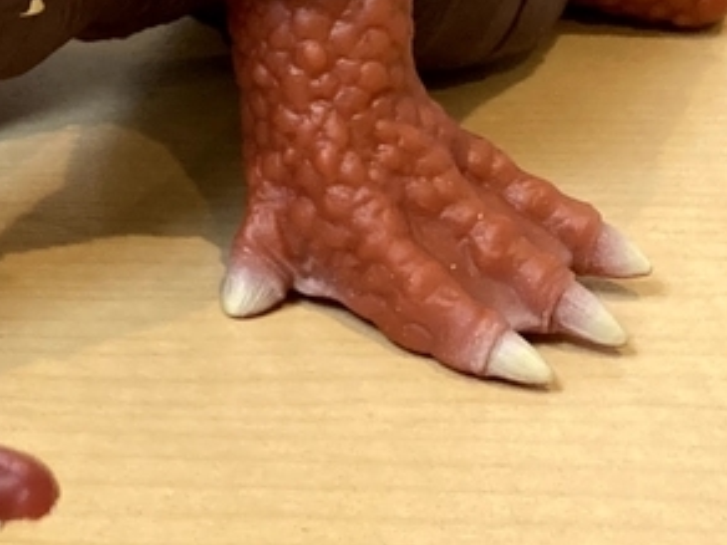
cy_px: -271
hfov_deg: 15.1
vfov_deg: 12.3
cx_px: -525
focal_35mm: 115
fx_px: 2415
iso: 125
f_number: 1.8
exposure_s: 1/50
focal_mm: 3.99
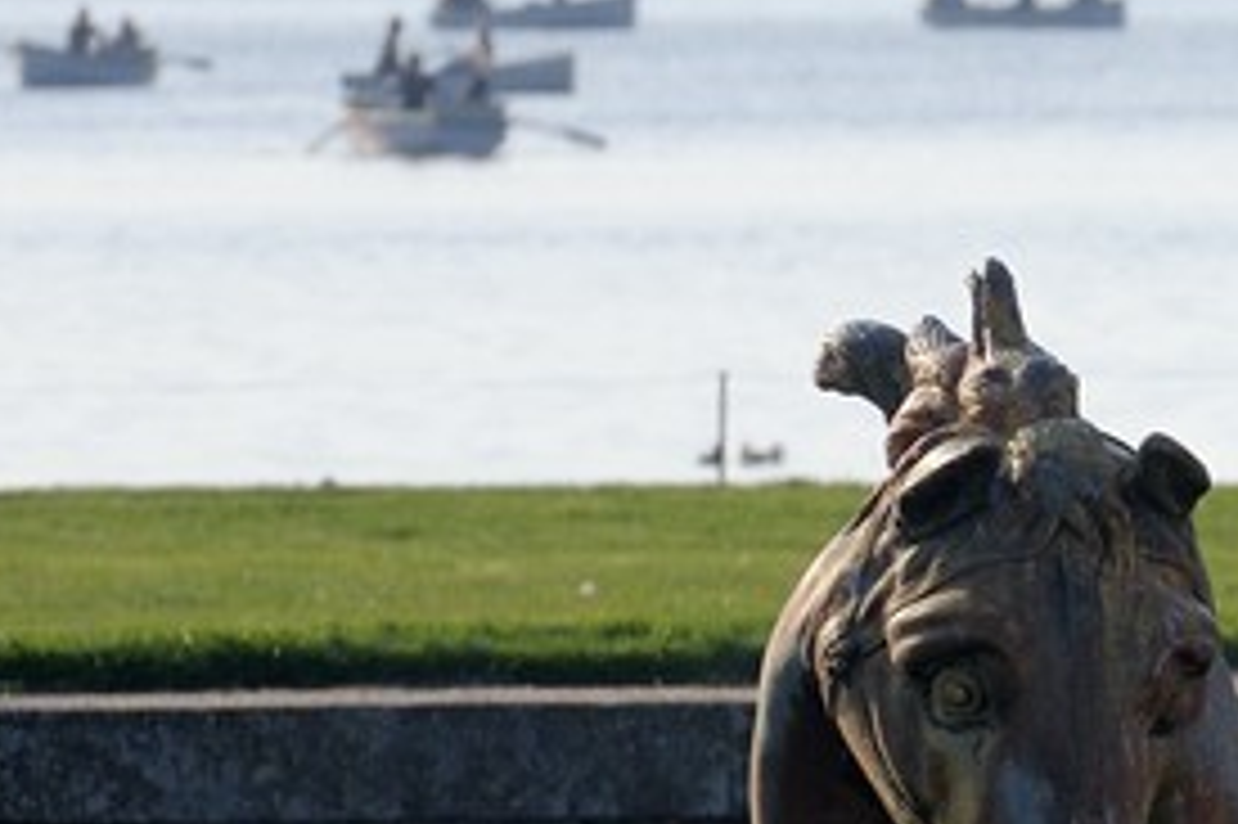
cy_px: 608
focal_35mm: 1163
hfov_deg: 1.8
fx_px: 39969
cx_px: 3264
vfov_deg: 1.2
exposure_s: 1/160
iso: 100
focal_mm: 200
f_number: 8
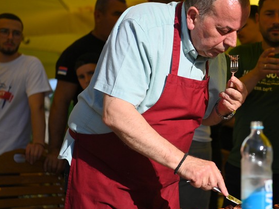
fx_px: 806
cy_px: 96
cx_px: 205
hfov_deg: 19.5
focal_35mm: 100
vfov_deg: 14.8
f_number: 2.8
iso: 160
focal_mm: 70
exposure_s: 1/5000
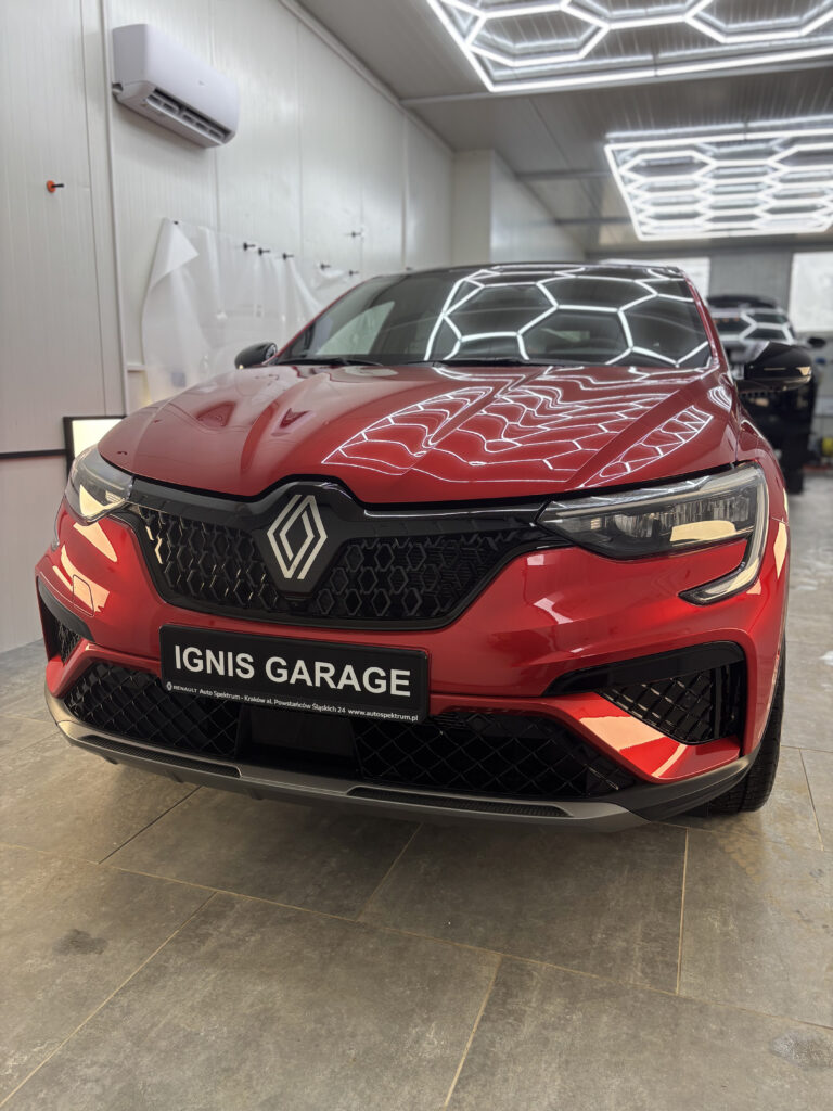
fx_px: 834
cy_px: 556
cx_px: 416
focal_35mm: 26
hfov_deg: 53.1
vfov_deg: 67.3
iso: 50
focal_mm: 5.96
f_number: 1.6
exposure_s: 1/100
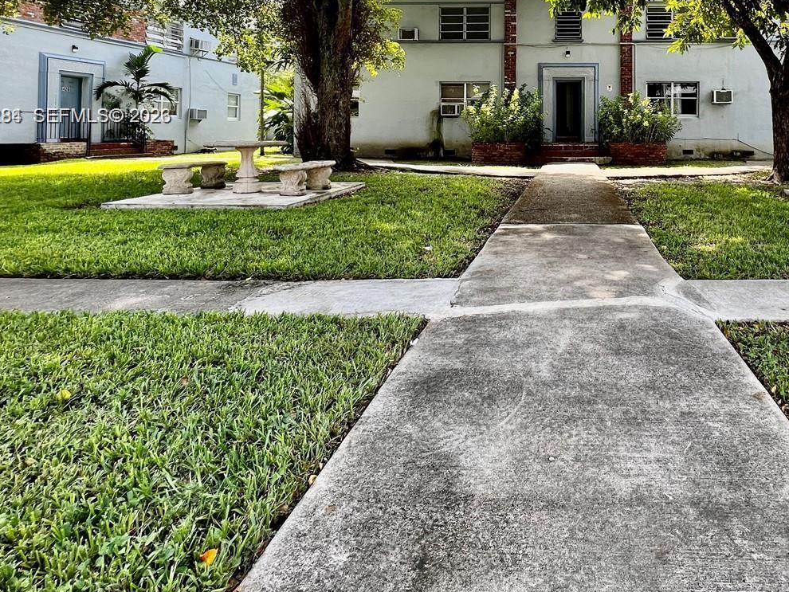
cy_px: 117
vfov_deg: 58.5
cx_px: 560
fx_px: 479
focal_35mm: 21
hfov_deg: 75.0
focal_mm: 1.57
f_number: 1.8
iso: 32
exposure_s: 1/260
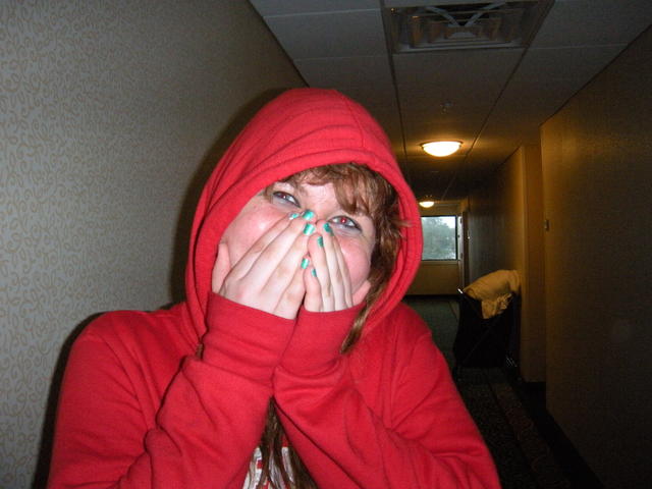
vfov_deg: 40.7
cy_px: 244
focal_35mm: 35
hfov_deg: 52.6
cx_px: 326
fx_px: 659
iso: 400
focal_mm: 5.9
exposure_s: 1/60
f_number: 3.8
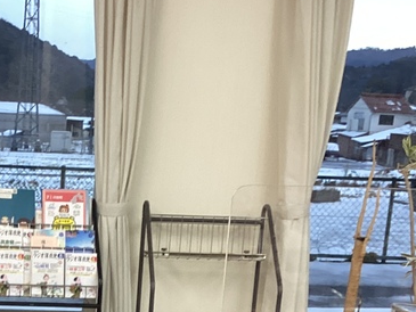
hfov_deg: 22.3
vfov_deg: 16.6
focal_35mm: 85
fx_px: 1022
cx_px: 26
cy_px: 373
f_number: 2.4
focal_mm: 3.3
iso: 125
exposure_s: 1/60
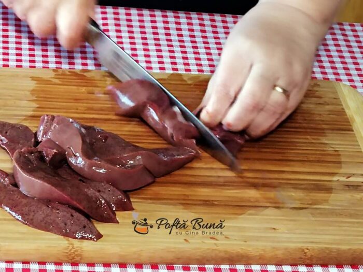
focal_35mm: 142
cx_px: 182
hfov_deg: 13.9
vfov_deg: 10.4
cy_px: 136
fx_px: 1489
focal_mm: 5.25
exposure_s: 1/33.3
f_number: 1.75
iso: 772
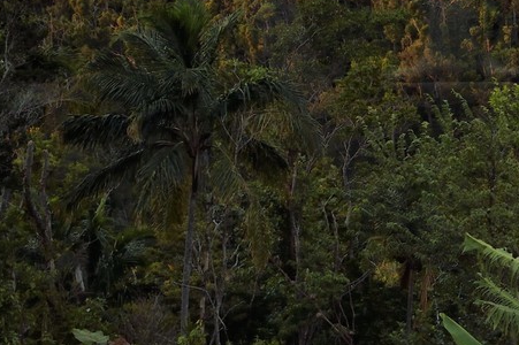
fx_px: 2046
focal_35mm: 142
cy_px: -105
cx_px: 708
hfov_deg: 13.8
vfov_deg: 9.5
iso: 800
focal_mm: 40
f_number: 6.3
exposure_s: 1/80
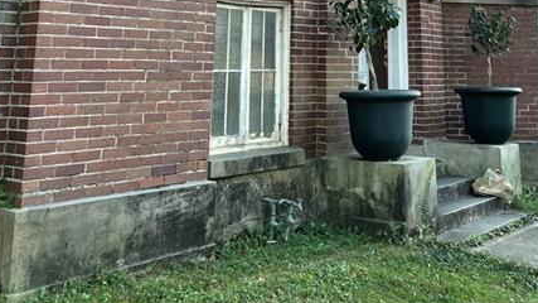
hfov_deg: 40.4
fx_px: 727
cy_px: -88
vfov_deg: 21.3
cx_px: 328
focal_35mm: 51
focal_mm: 4.2
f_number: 1.6
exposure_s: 1/121
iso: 32
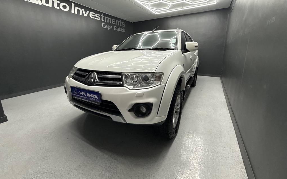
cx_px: 144
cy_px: 75
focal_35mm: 15
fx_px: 117
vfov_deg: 74.2
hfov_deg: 101.5
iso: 100
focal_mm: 2.22
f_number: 2.2
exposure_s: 1/100
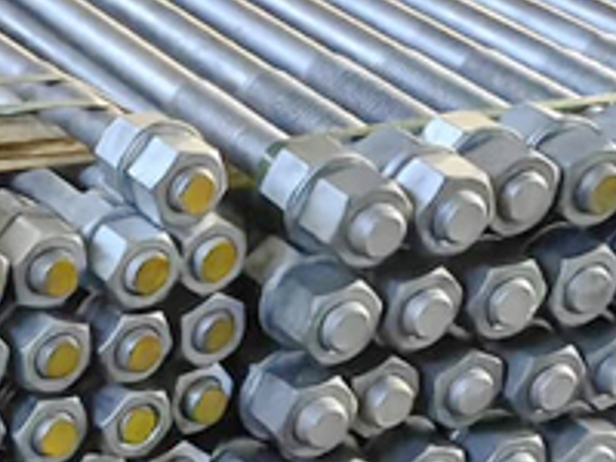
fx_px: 1637
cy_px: 290
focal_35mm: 92
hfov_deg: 20.6
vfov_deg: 16.0
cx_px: -9
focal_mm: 1.76
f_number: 2.2
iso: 400
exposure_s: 1/50
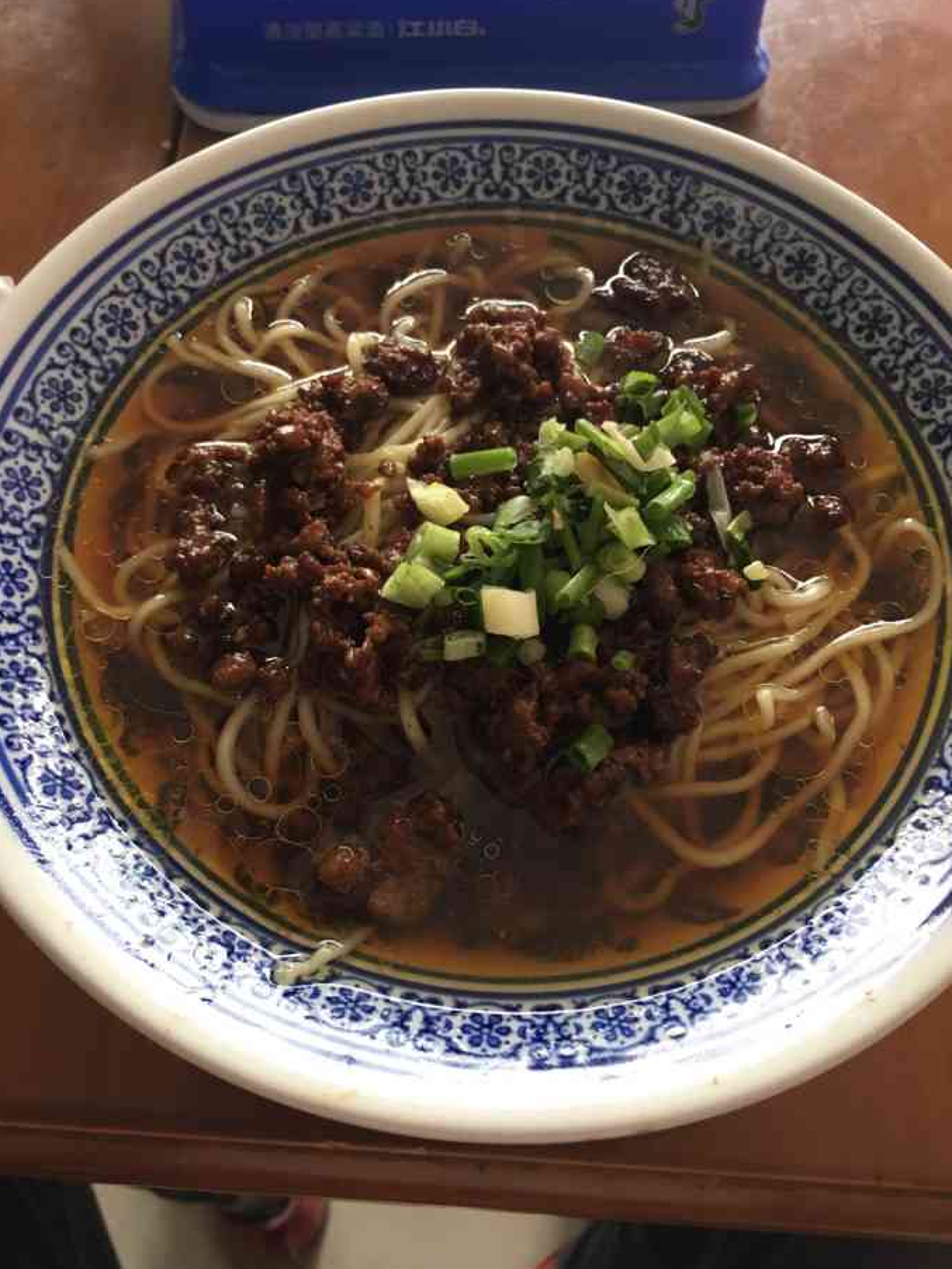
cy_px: 649
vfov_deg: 59.9
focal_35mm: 30
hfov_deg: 46.8
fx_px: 1100
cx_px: 488
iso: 100
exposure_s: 1/33
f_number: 2.2
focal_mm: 4.15
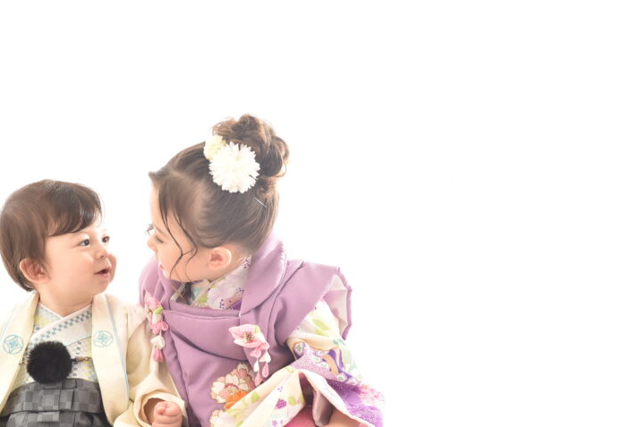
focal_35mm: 122
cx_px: 185
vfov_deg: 11.3
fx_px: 2164
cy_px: 277
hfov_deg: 16.7
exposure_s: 1/160
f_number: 8
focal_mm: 85
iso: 1250
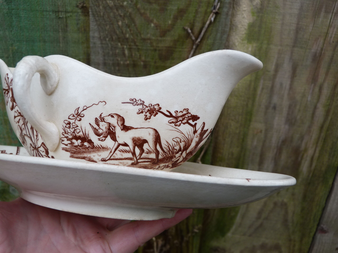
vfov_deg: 40.7
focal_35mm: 35
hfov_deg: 52.6
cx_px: 169
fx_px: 342
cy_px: 126
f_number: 3.1
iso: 80
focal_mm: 6.3
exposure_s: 1/80
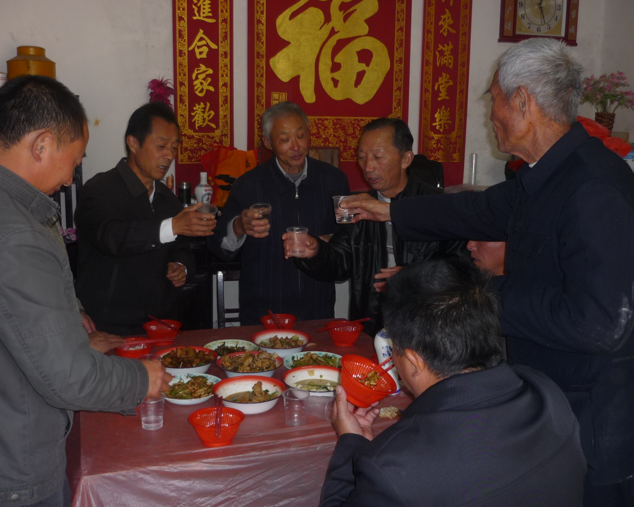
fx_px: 657
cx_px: 308
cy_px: 250
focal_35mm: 35
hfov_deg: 51.5
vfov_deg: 42.2
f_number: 2.8
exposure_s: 1/30
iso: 100
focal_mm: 5.5
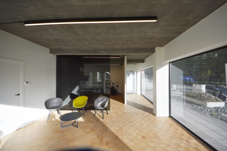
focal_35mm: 12
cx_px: 114
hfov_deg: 112.7
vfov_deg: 89.9
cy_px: 76
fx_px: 76
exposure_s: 1/200
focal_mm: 8
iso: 100
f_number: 7.1
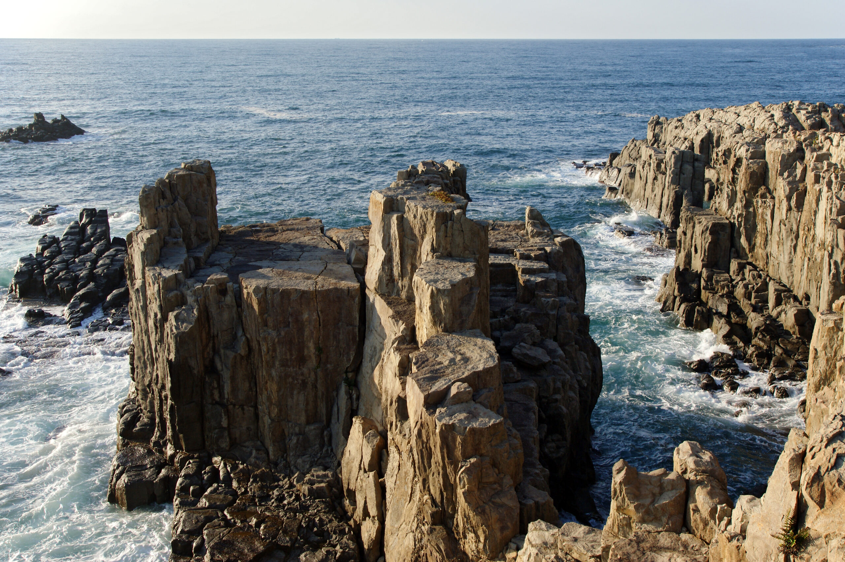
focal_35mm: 39
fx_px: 915
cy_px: 281
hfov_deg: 49.6
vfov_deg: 34.2
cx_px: 422
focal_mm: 26
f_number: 8
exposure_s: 1/50
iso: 125
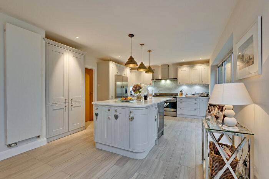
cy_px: 90
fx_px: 119
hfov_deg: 96.8
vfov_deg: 73.7
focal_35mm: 16
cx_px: 134
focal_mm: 16
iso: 400
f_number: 9
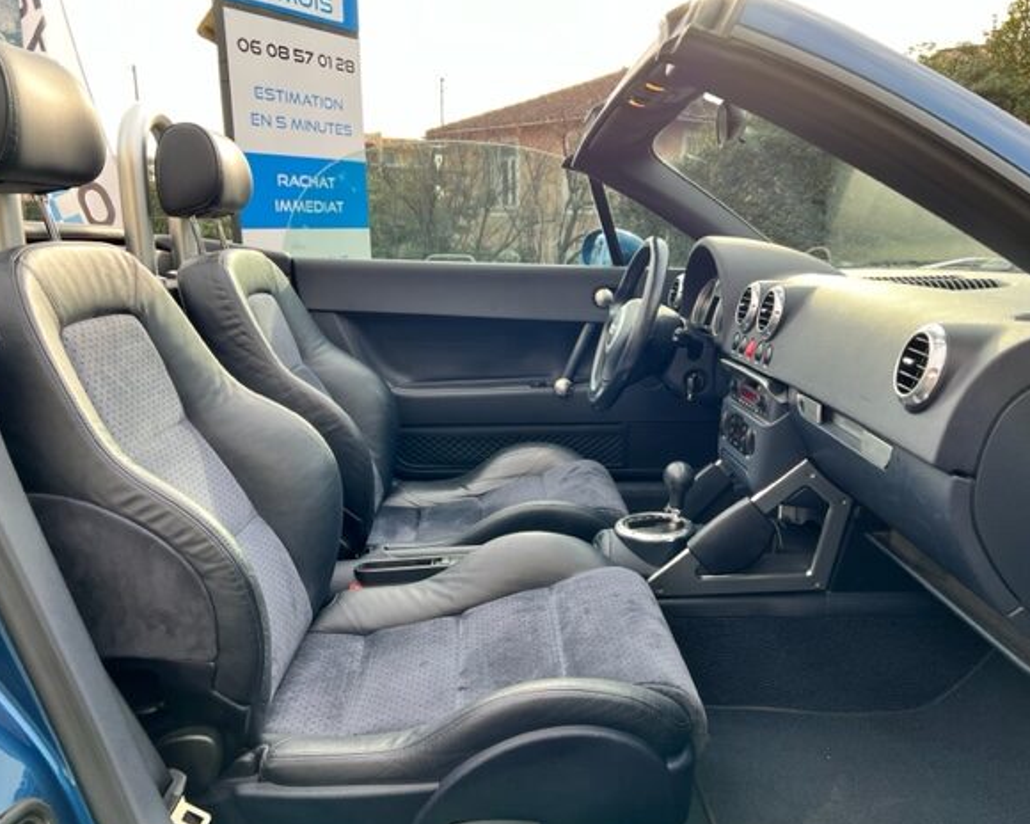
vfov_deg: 51.5
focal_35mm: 28
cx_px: 547
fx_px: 854
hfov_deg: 62.2
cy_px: 421
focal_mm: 5.7
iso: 40
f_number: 1.5
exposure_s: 1/253
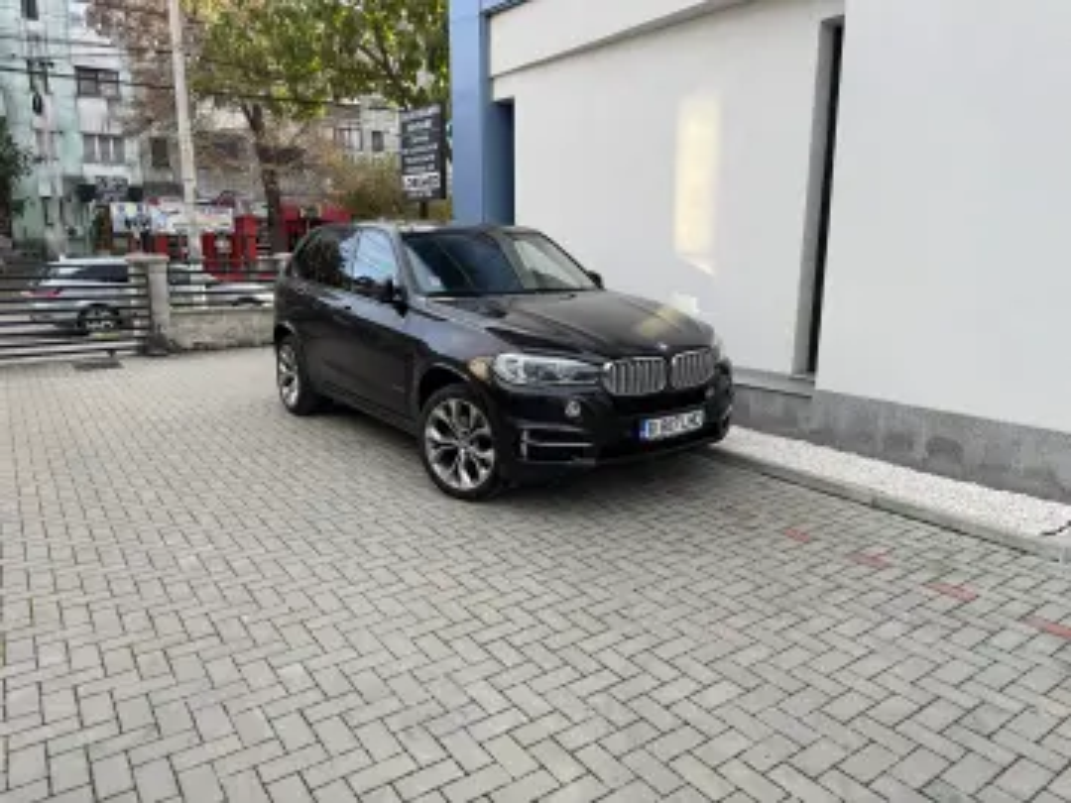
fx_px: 743
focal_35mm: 24
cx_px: 536
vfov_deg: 56.8
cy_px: 402
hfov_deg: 71.6
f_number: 1.78
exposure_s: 1/544
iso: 80
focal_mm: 6.76
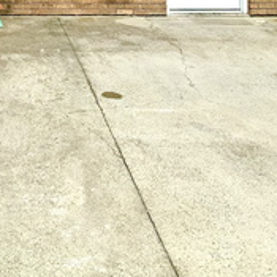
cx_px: -9
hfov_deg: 23.5
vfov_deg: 21.6
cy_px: -107
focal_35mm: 70
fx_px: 634
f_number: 1.8
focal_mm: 4.25
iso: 25
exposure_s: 1/6452
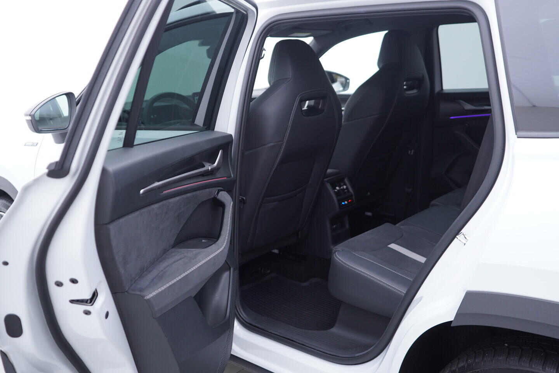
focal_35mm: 36
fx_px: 559
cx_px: 280
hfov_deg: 53.1
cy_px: 186
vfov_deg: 36.9
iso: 125
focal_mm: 24
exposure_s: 1/40
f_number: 2.8
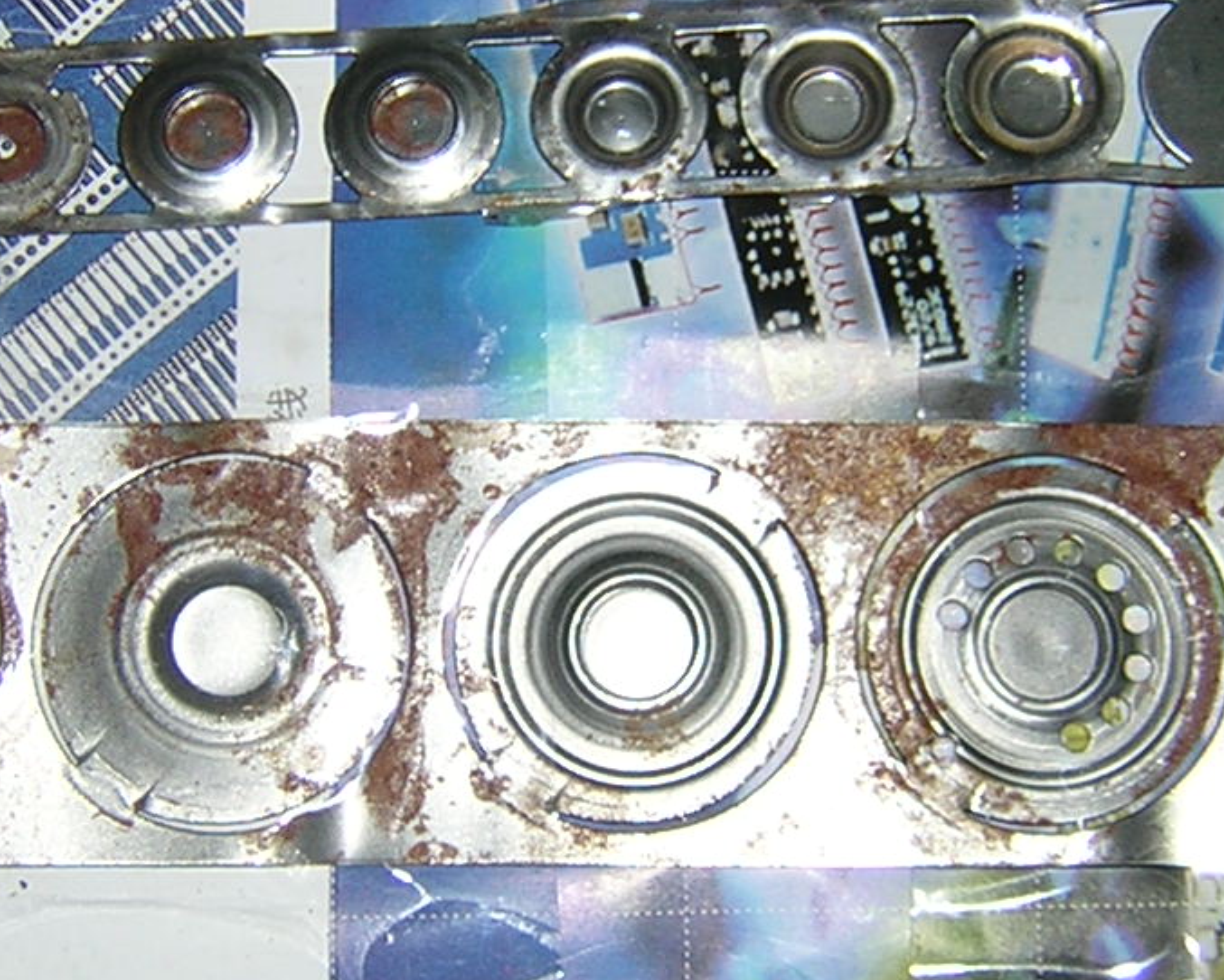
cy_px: 419
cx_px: 636
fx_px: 3008
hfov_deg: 23.0
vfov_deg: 18.5
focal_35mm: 83
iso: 100
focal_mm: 4.7
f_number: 2.6
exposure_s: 1/60.1
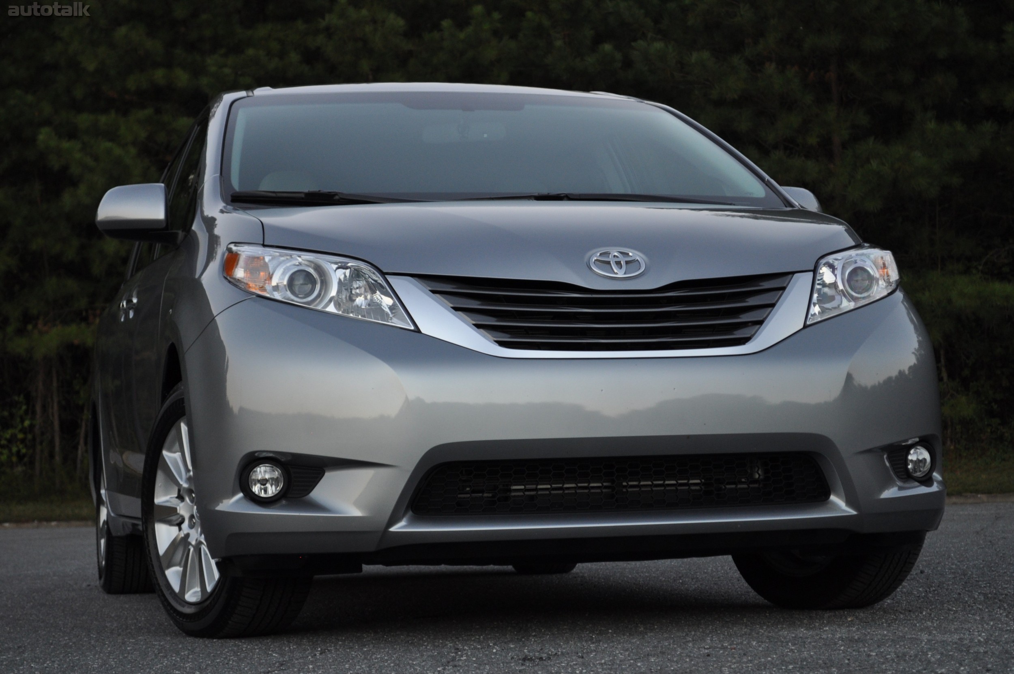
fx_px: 2195
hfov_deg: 26.0
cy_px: 337
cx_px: 507
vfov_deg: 17.5
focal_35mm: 78
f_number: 5.6
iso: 500
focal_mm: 52
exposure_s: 1/60
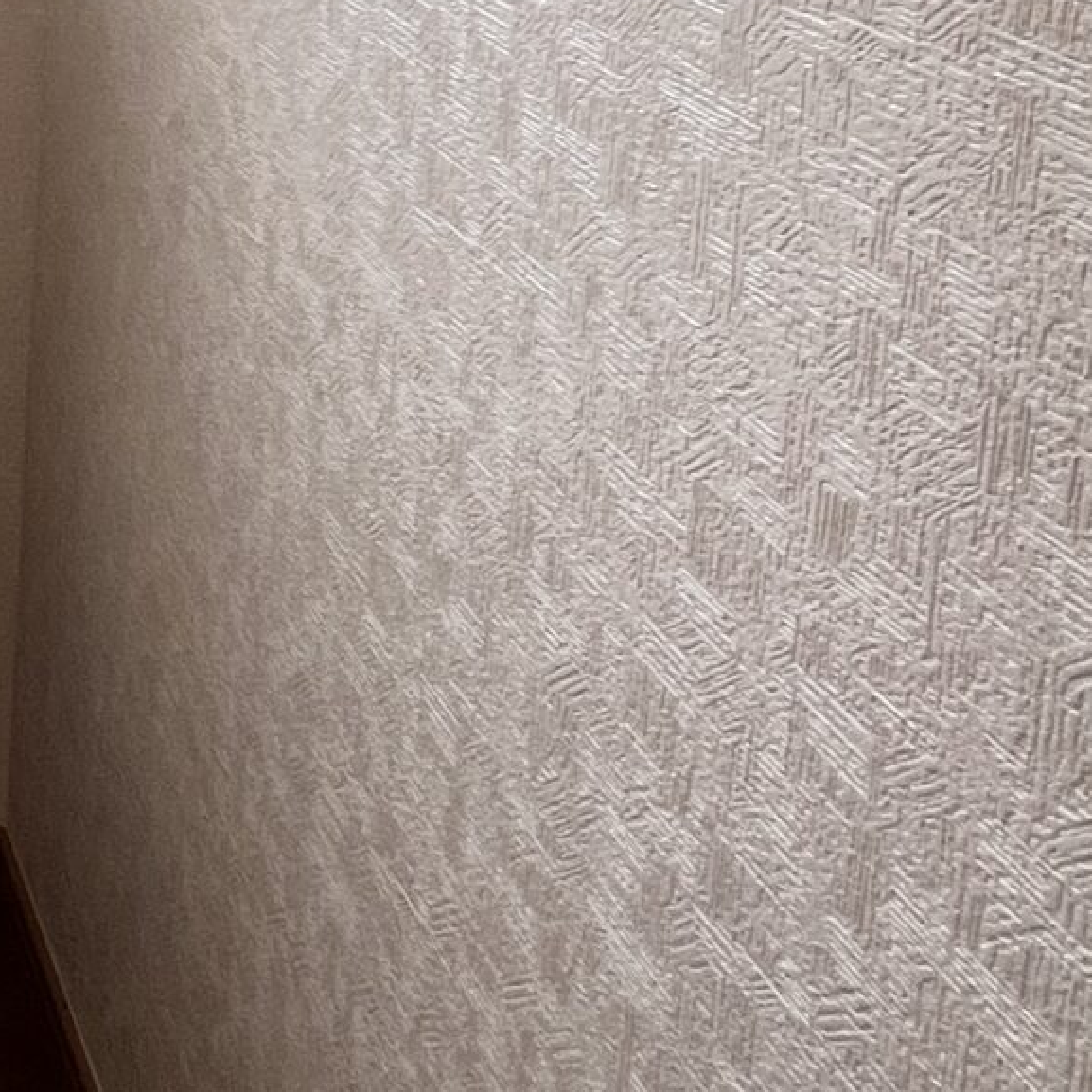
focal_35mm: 51
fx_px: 1820
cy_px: -233
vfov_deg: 28.8
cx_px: -460
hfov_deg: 26.3
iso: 100
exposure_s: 1/99
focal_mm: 1.57
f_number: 1.8
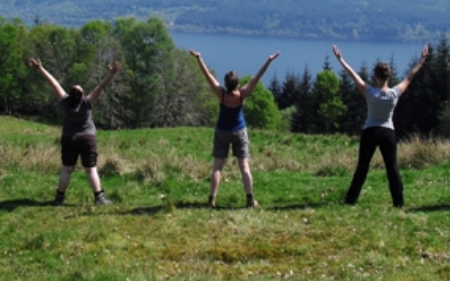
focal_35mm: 61
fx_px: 748
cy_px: 28
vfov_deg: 20.8
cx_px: 185
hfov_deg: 33.4
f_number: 7.8
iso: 64
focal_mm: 6.3
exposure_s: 1/125
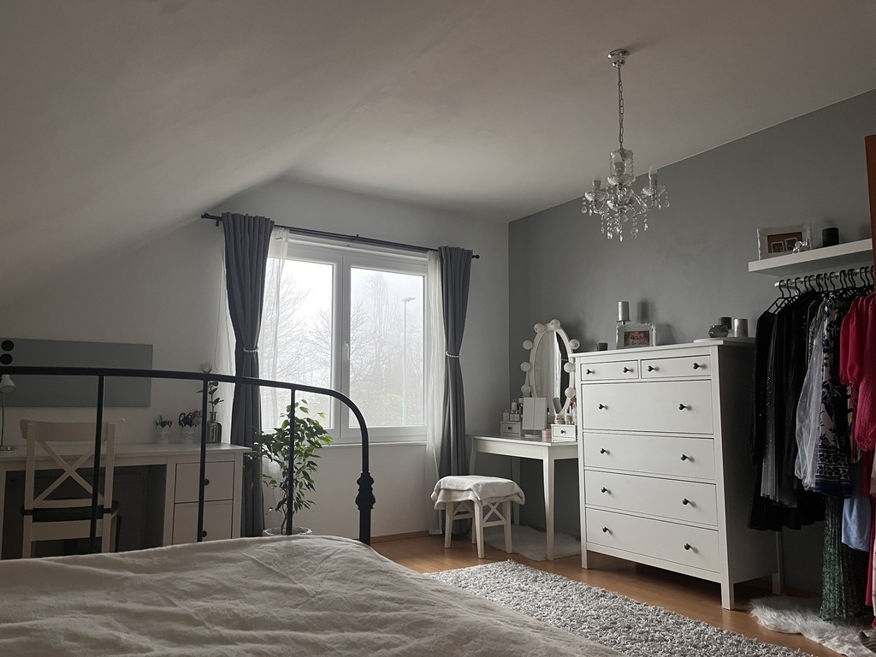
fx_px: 658
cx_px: 438
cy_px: 328
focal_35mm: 26
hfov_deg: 67.3
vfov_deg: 53.1
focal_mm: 5.1
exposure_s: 1/33
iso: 400
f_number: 1.6
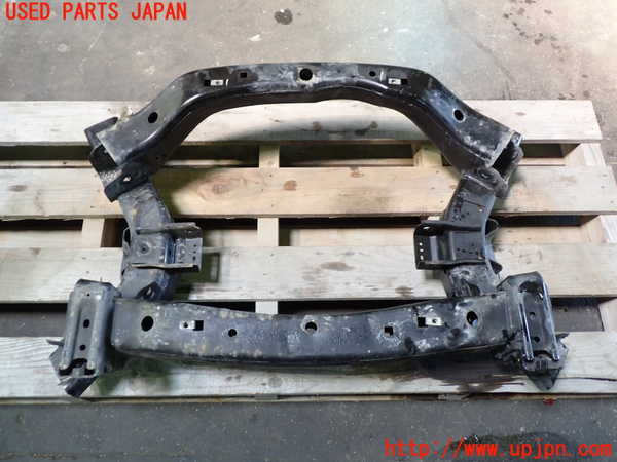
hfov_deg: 60.0
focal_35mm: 30
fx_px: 535
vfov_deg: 46.8
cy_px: 231
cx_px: 308
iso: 200
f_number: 2.3
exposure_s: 1/40
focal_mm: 5.4
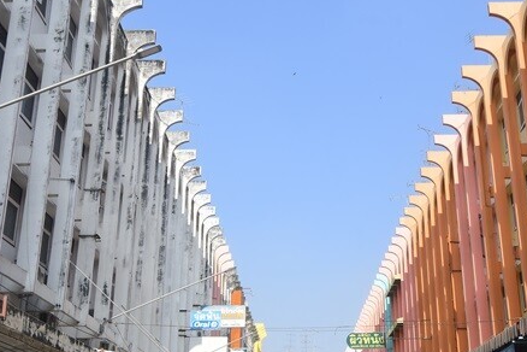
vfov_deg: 28.1
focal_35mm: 48
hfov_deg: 41.0
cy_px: 193
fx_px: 703
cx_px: 308
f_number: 9
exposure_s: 1/400
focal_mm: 20
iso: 250
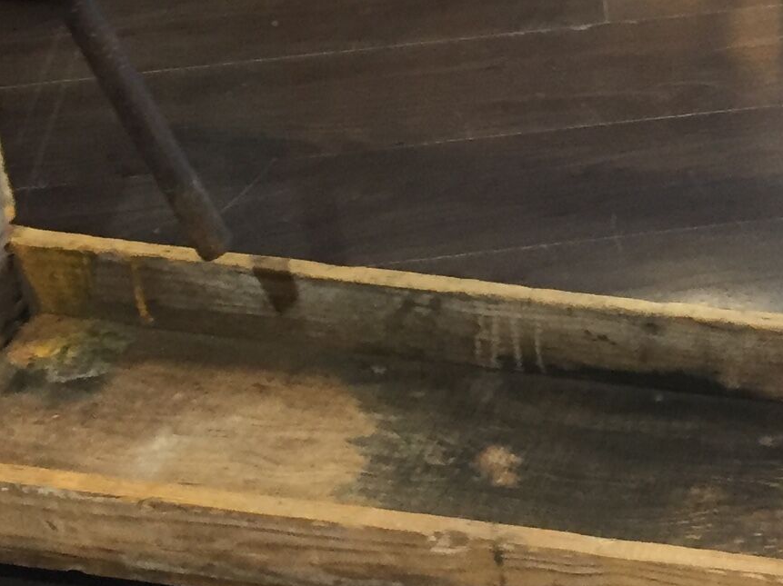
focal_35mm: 110
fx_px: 2487
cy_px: 136
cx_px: 843
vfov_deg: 13.4
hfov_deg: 17.3
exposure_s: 1/33
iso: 200
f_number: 2.2
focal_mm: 4.15
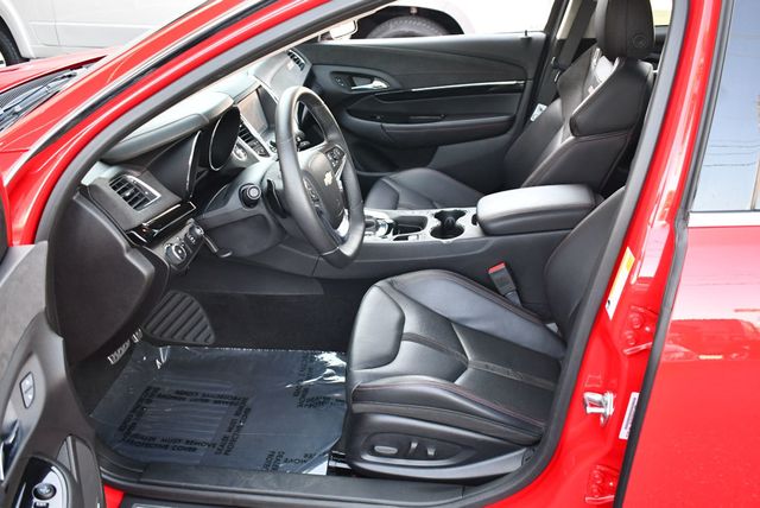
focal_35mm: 36
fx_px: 761
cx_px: 380
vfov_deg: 36.9
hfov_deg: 53.1
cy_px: 254
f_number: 3.5
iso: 800
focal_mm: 18
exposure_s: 1/200
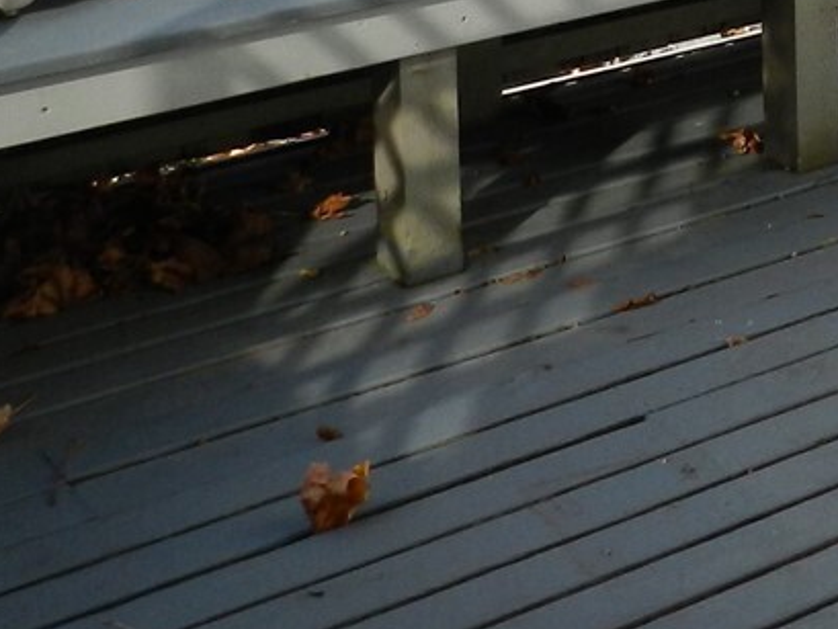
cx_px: 774
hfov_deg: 21.2
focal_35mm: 90
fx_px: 2179
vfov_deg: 15.0
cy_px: -354
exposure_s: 1/400
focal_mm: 4
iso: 160
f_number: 3.4
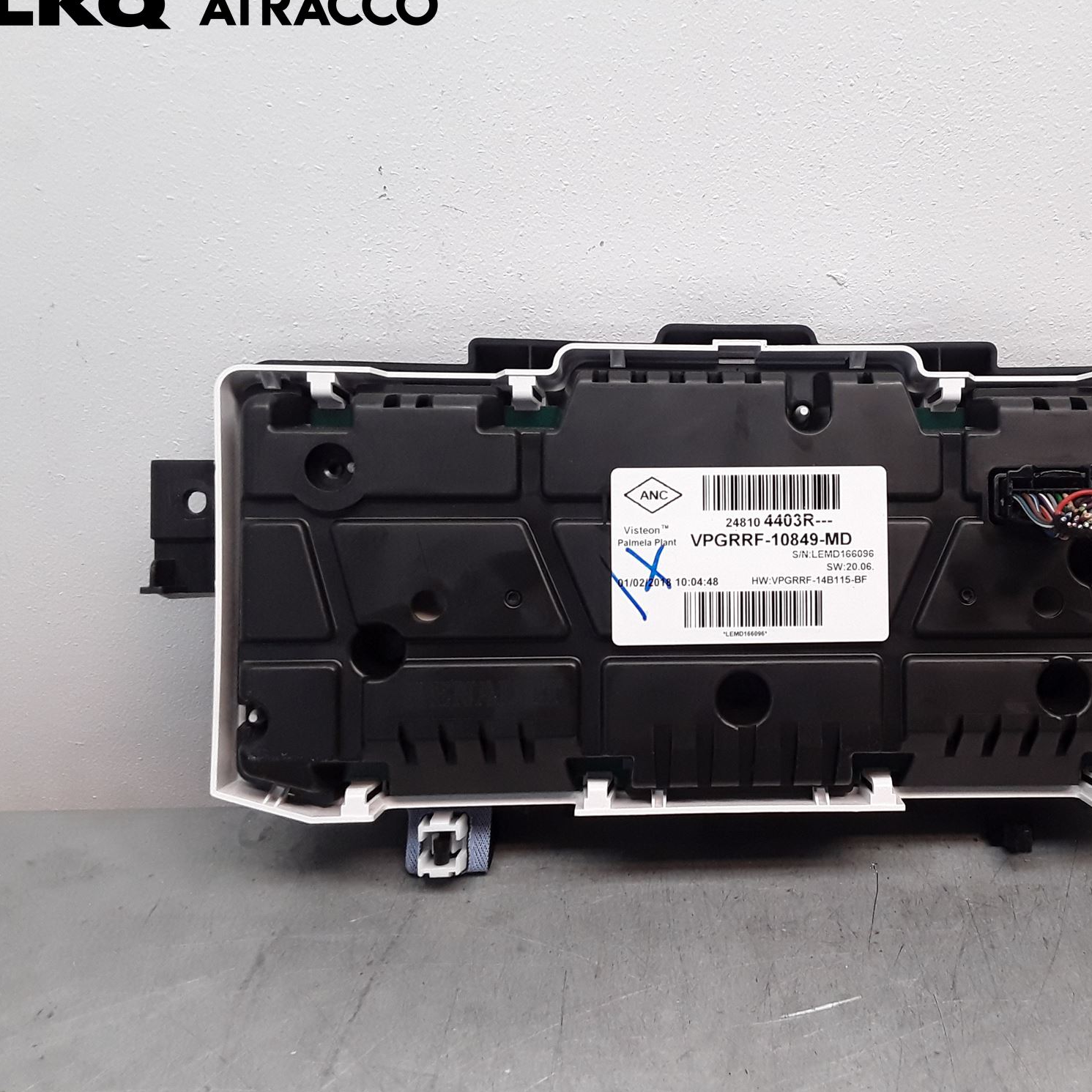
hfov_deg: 47.6
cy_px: 544
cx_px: 738
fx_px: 1213
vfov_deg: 48.5
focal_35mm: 34
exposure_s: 1/129
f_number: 1.9
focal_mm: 2.91
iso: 100
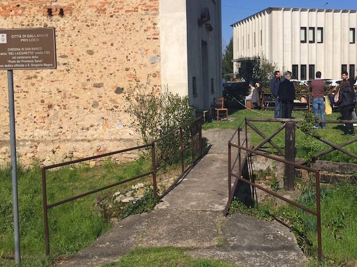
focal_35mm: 40
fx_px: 412
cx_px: 218
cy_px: 113
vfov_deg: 35.9
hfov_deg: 46.5
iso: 32
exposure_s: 1/3300
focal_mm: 4.15
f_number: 2.2
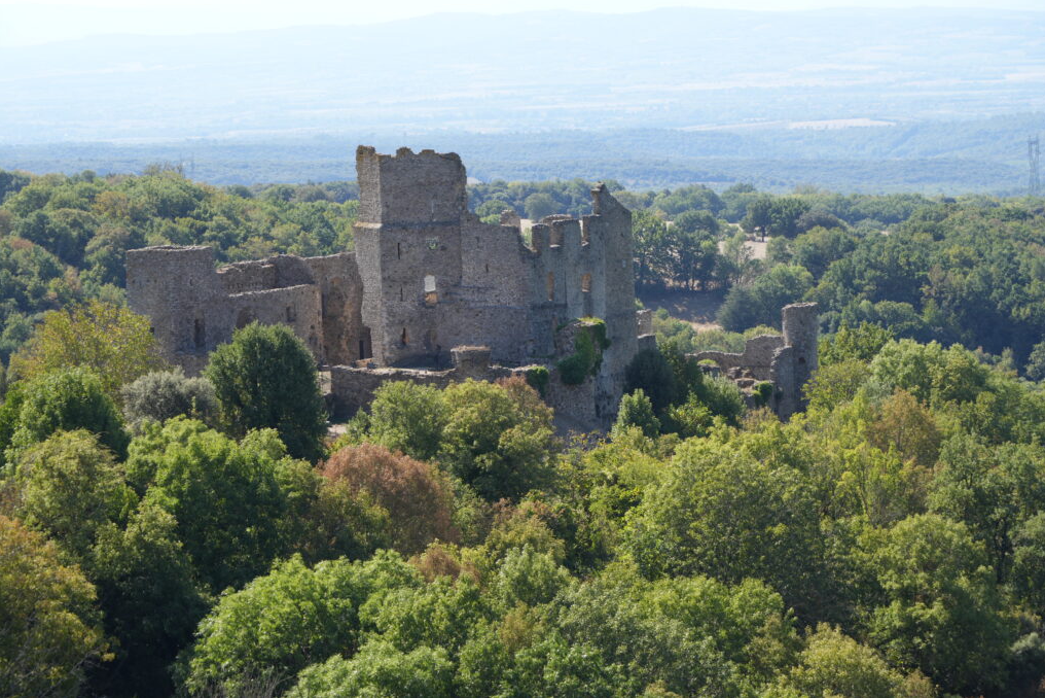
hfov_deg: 15.4
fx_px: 3862
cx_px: 525
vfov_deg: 10.3
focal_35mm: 133
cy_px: 347
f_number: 9
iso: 125
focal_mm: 132
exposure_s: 1/125
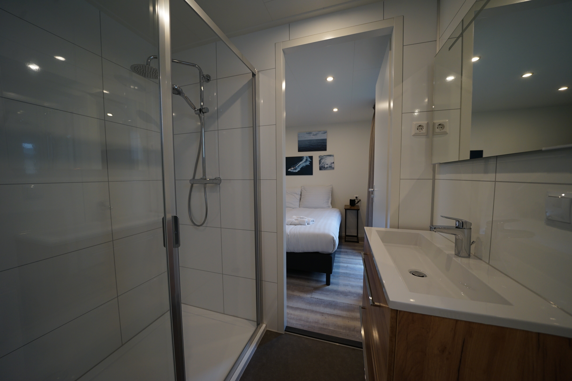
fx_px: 191
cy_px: 190
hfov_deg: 112.6
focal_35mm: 12
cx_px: 286
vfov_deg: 90.0
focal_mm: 12
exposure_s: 1/160
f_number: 4
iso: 500
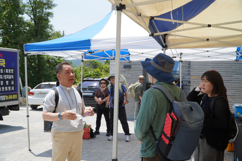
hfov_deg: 49.6
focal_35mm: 39
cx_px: 121
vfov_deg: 34.1
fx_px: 262
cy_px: 80
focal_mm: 26
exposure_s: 1/640
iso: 100
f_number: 4.5
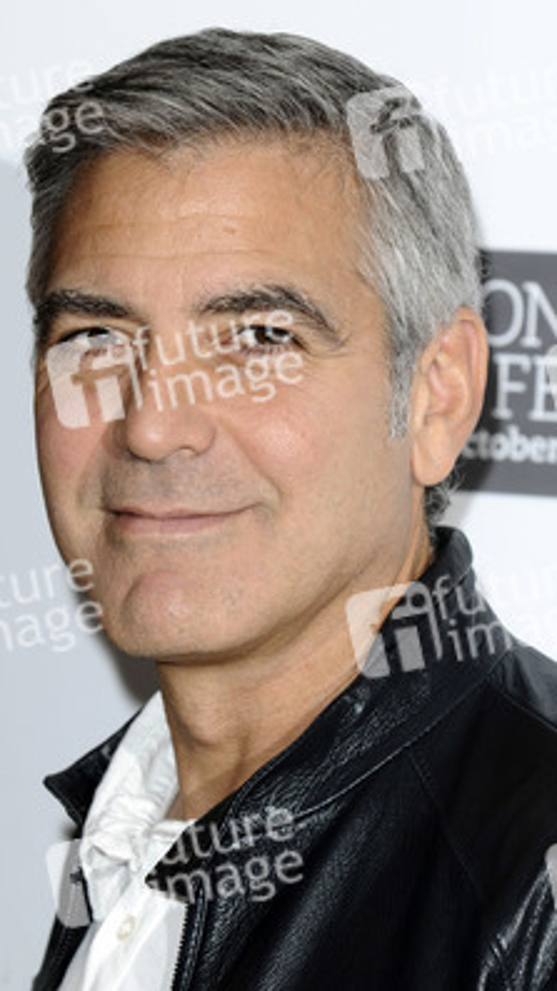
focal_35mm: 246
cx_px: 249
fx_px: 6454
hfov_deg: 4.9
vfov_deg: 8.8
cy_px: 494
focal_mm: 155
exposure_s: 1/200
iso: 320
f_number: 5.6
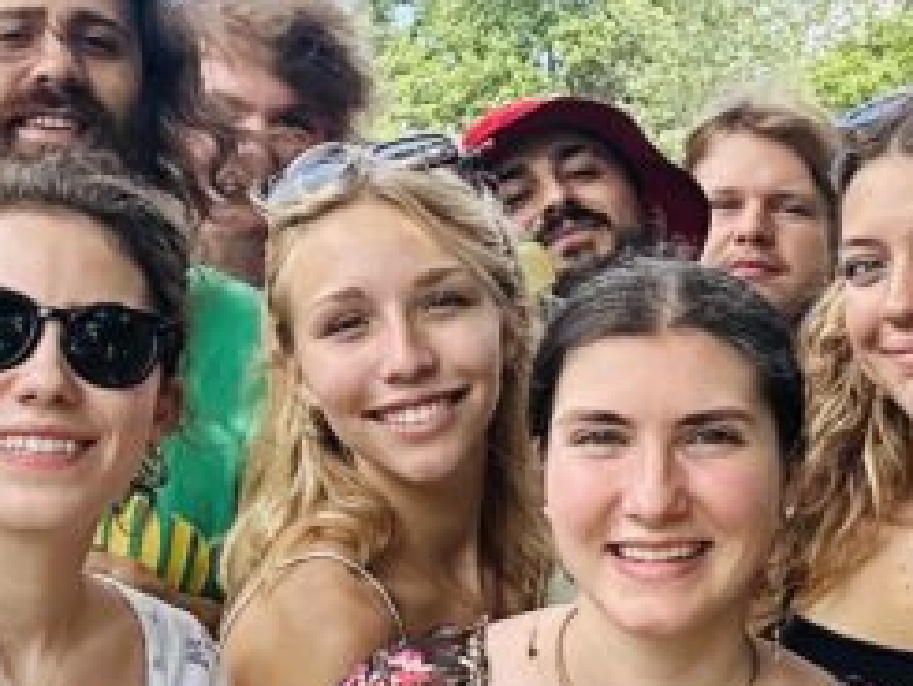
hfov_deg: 20.4
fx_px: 2533
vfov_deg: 15.4
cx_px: 458
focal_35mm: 96
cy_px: 380
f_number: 1.9
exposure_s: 1/216
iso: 25
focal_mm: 2.69
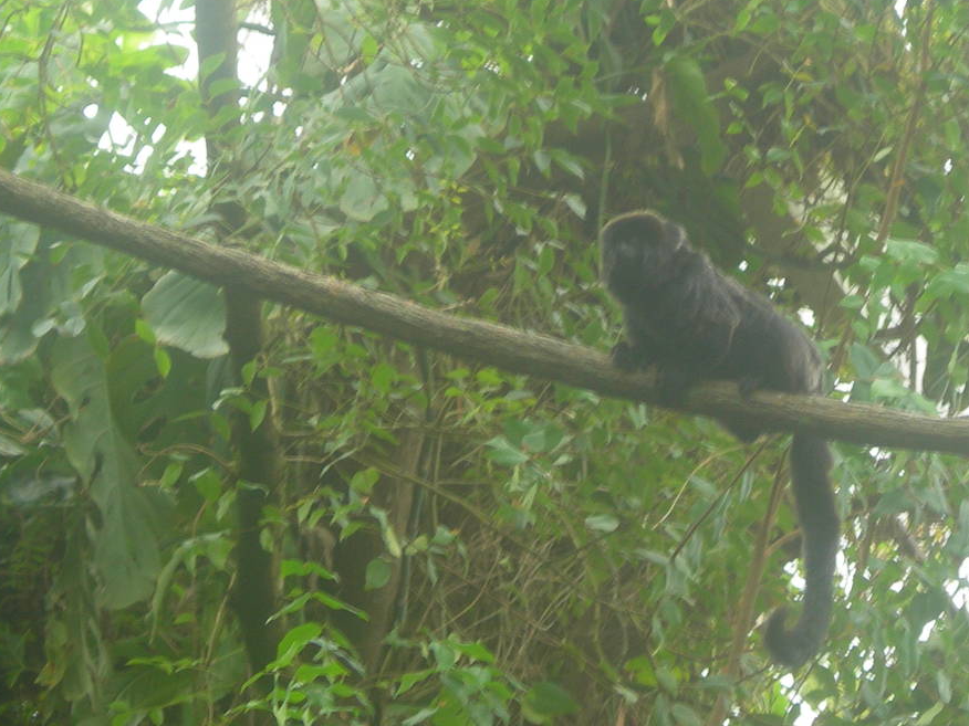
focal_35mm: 168
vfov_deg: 8.8
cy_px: 328
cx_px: 622
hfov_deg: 11.8
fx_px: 4703
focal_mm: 19.1
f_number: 4.3
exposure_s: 1/16.5
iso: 50
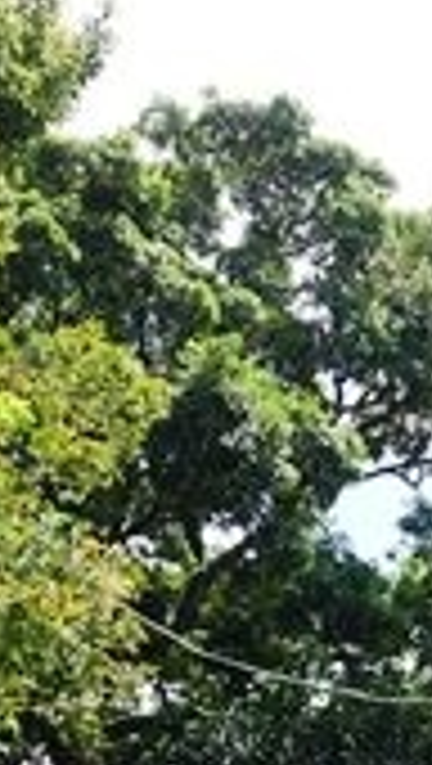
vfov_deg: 21.5
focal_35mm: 96
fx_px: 1949
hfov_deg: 12.4
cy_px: 736
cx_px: 482
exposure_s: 1/250
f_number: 5.6
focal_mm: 8.8
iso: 125
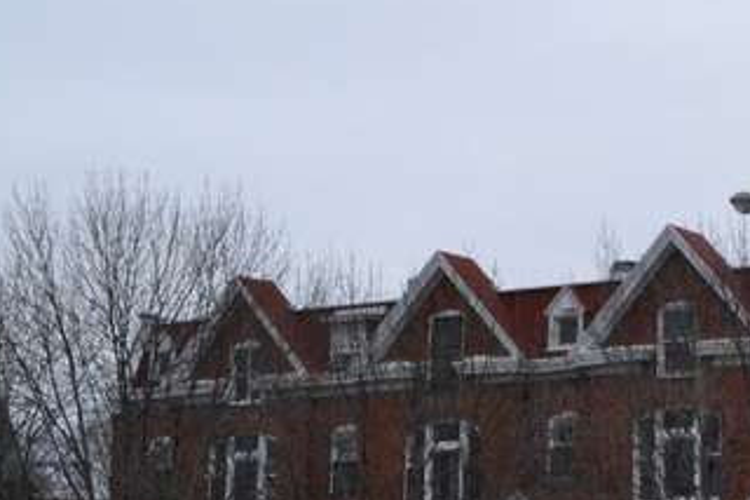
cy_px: 437
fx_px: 2249
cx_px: 872
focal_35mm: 108
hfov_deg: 18.1
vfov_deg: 12.6
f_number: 22
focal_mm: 30
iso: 3200
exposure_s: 1/640
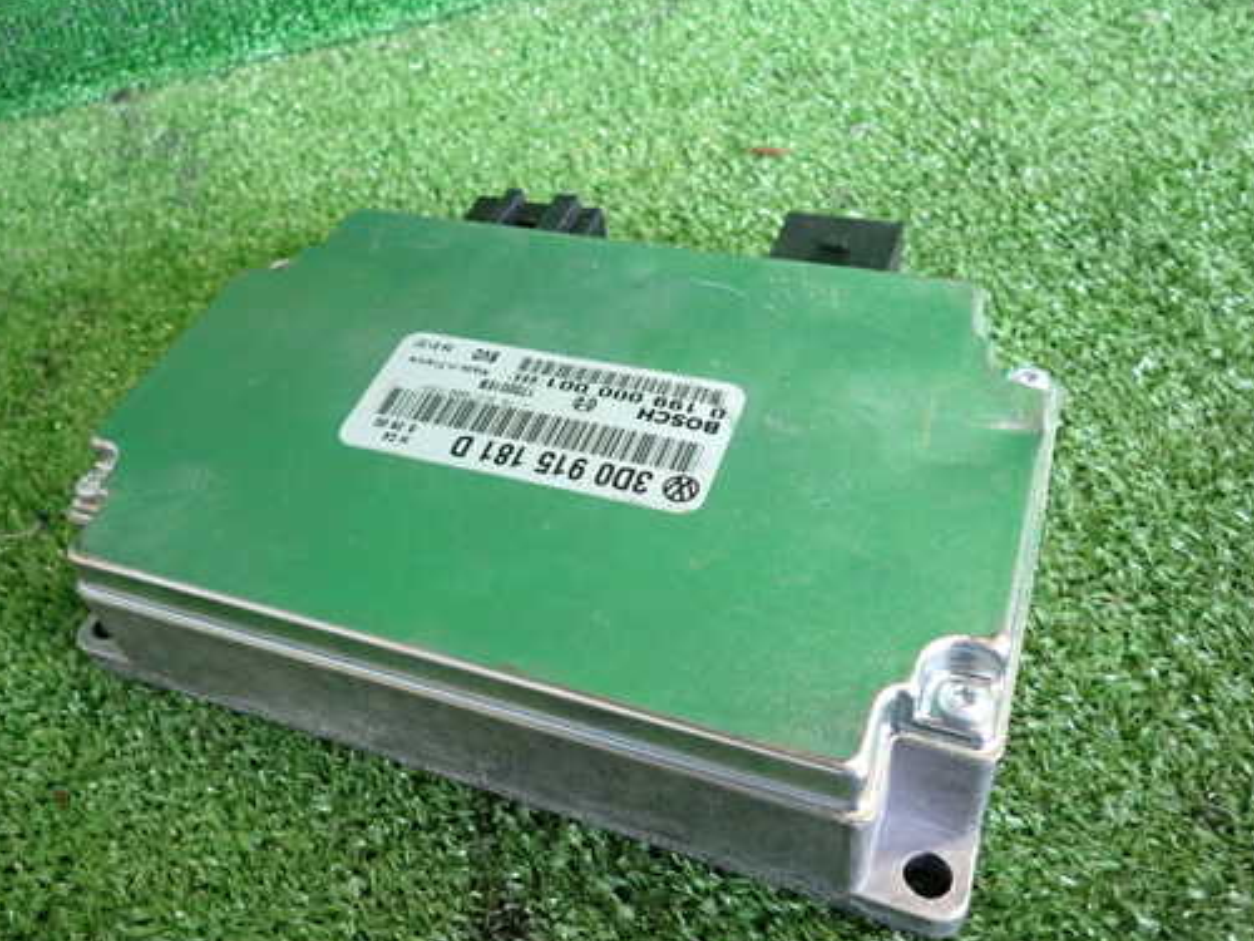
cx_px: 559
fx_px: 1087
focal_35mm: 30
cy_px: 472
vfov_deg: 46.8
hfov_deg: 59.8
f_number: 2
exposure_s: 1/100
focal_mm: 4.5
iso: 500
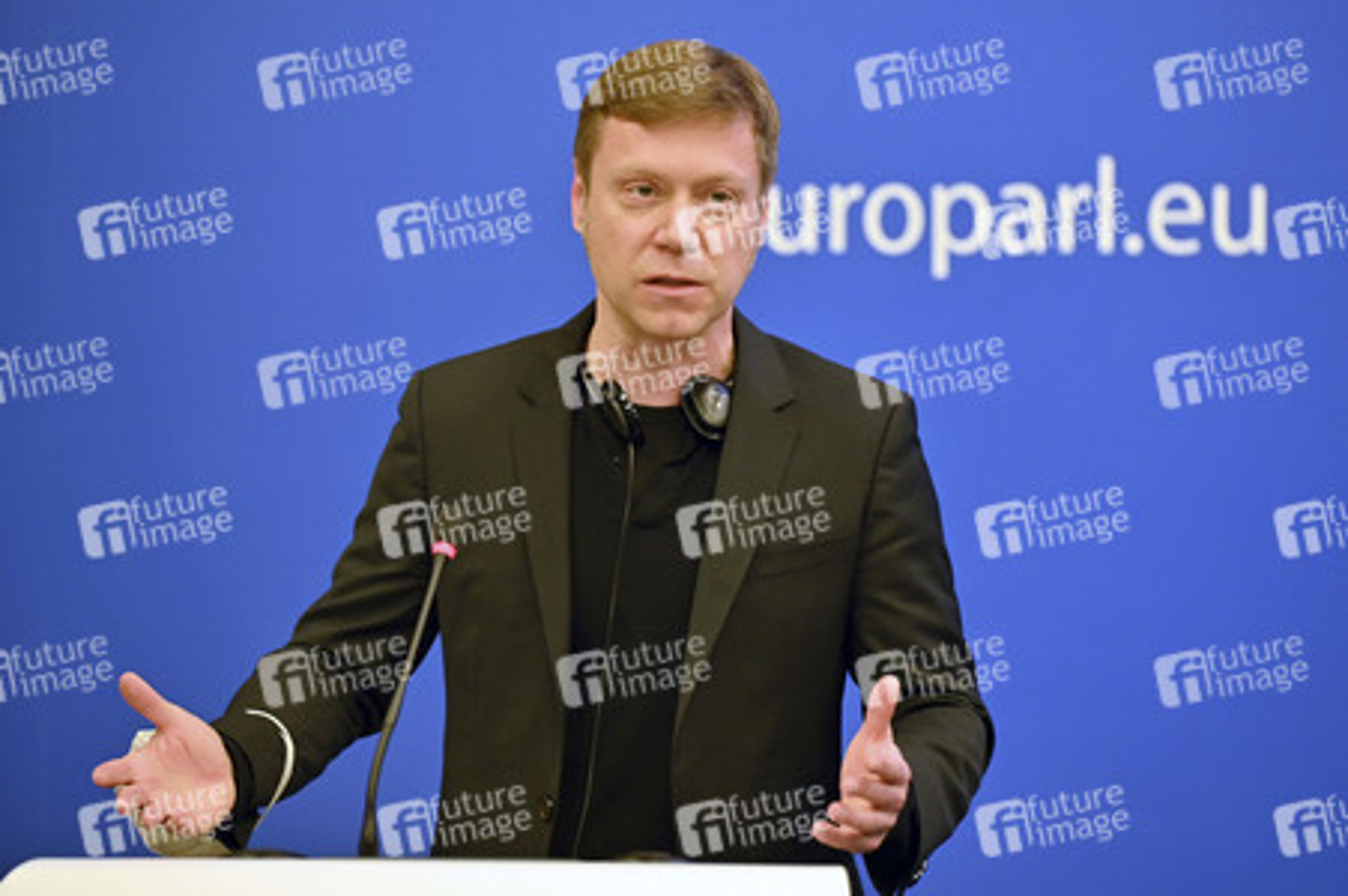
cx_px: 674
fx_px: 5238
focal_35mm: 140
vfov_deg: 9.8
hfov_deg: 14.7
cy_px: 448
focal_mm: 140
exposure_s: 1/160
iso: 640
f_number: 2.8
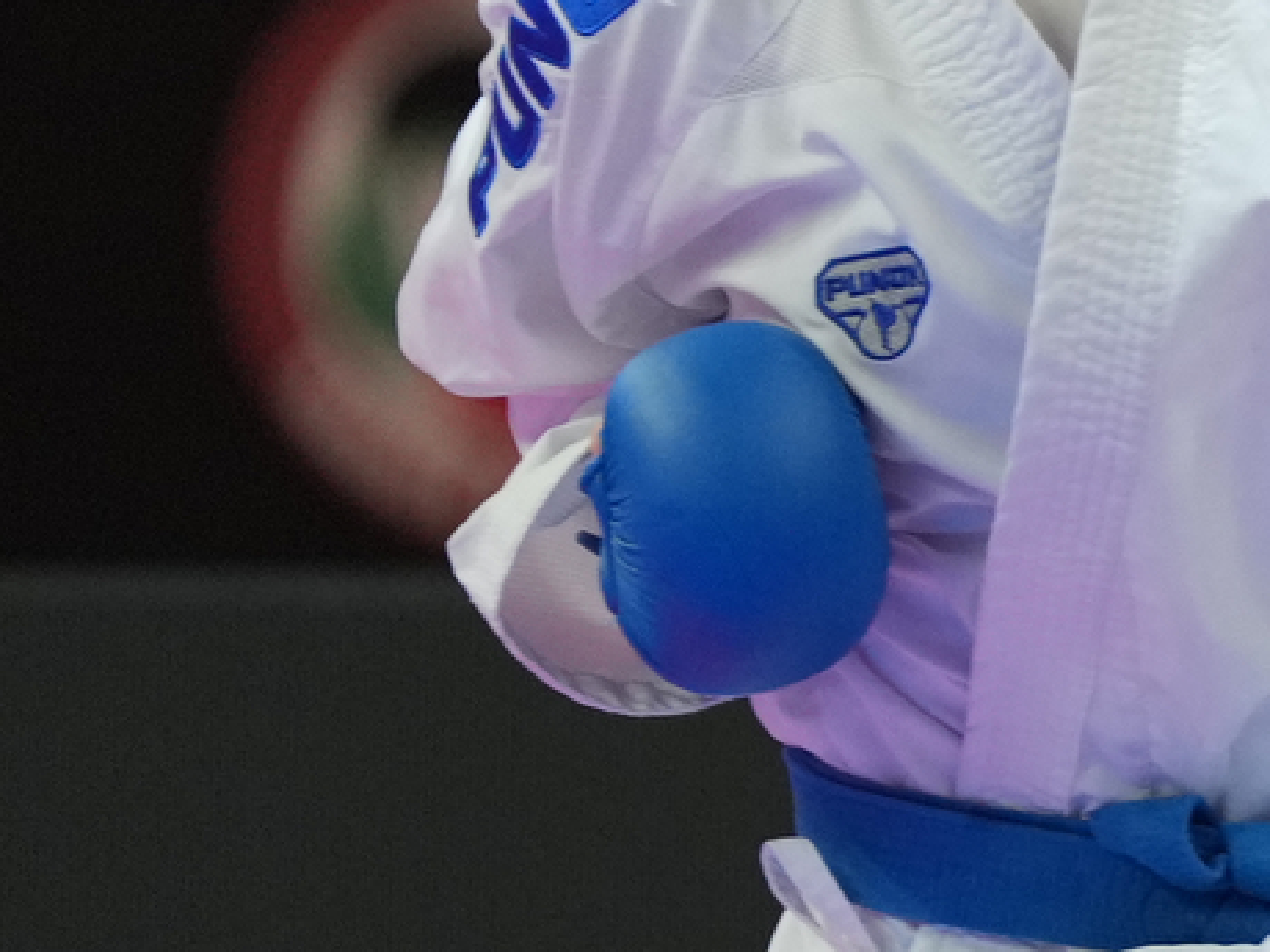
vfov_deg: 1.4
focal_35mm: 1045
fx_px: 38339
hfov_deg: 1.9
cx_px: 3192
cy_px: 375
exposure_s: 1/1000
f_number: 2.8
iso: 1600
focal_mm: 200
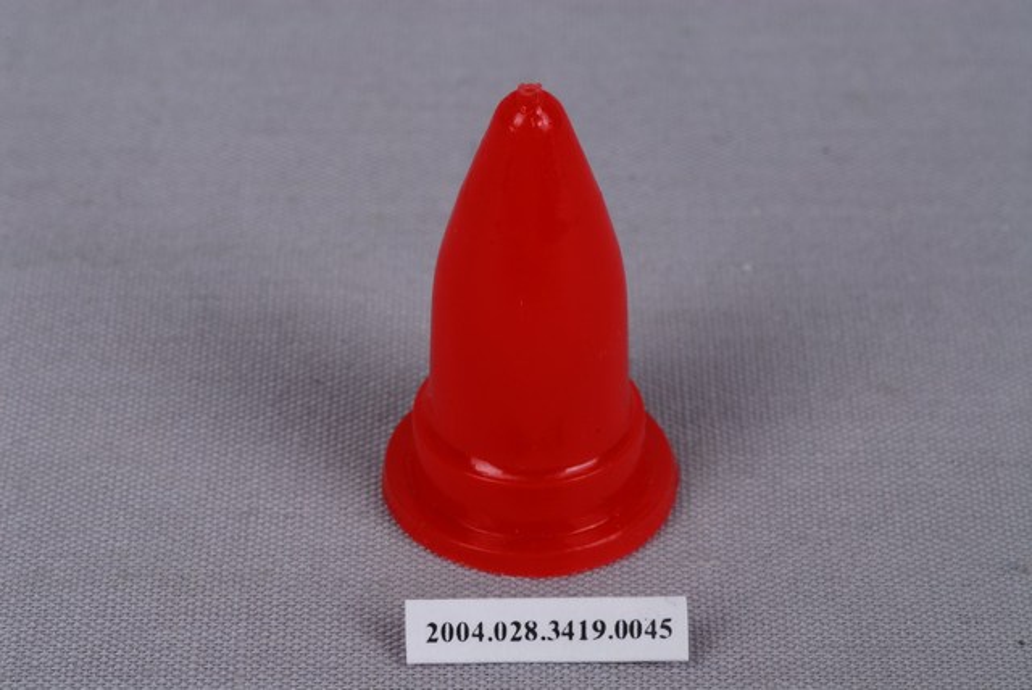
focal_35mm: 90
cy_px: 345
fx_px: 2582
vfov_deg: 15.2
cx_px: 516
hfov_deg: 22.6
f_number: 32
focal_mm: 60
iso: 100
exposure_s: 1/60
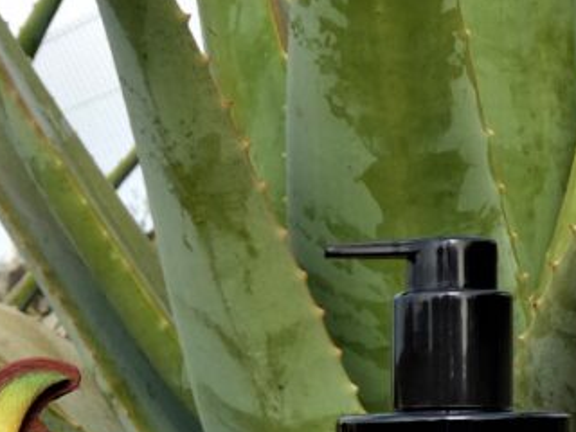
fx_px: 1864
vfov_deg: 12.8
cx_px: 20
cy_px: 540
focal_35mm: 112
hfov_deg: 17.2
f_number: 3.4
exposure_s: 1/250
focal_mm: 6.2
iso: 80
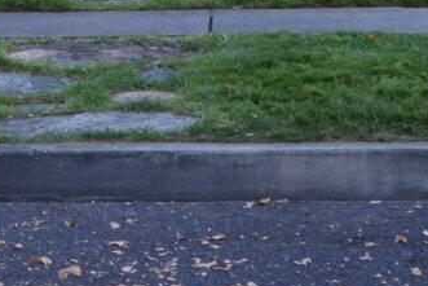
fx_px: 1974
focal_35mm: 166
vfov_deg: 7.8
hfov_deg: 12.3
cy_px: -343
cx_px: 16
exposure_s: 1/160
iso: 640
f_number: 4
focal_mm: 34
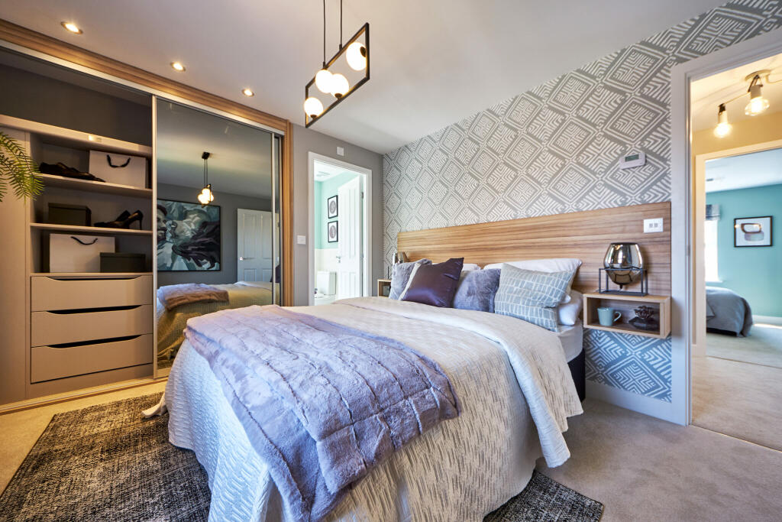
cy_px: 261
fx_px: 261
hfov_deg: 112.6
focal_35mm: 12
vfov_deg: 90.0
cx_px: 391
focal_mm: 8
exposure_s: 1/8
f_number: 7.1
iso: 200
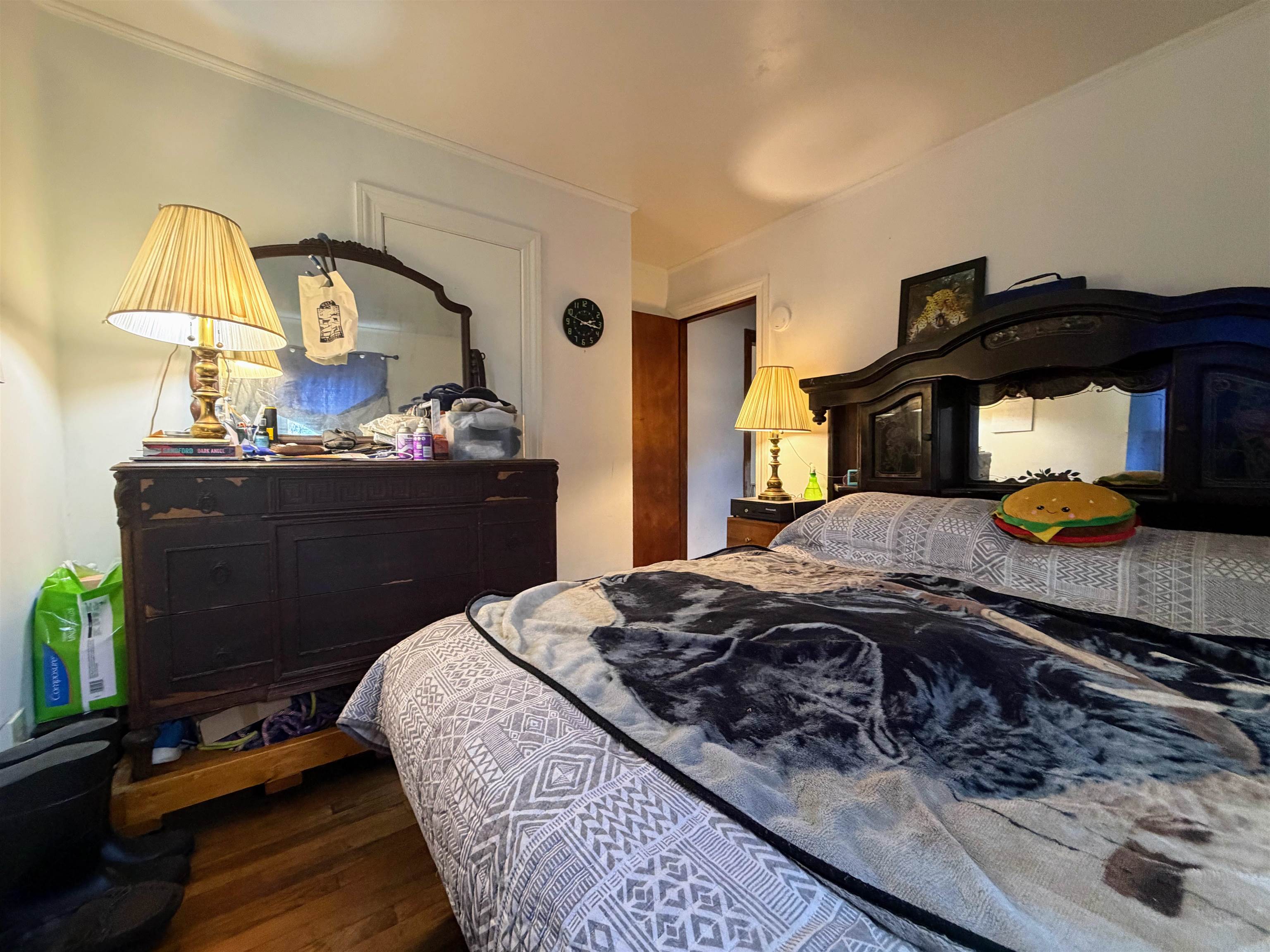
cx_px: 635
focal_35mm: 14
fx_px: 514
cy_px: 476
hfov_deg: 102.1
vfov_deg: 85.7
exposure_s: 1/60
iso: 320
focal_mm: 2.22
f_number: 2.2
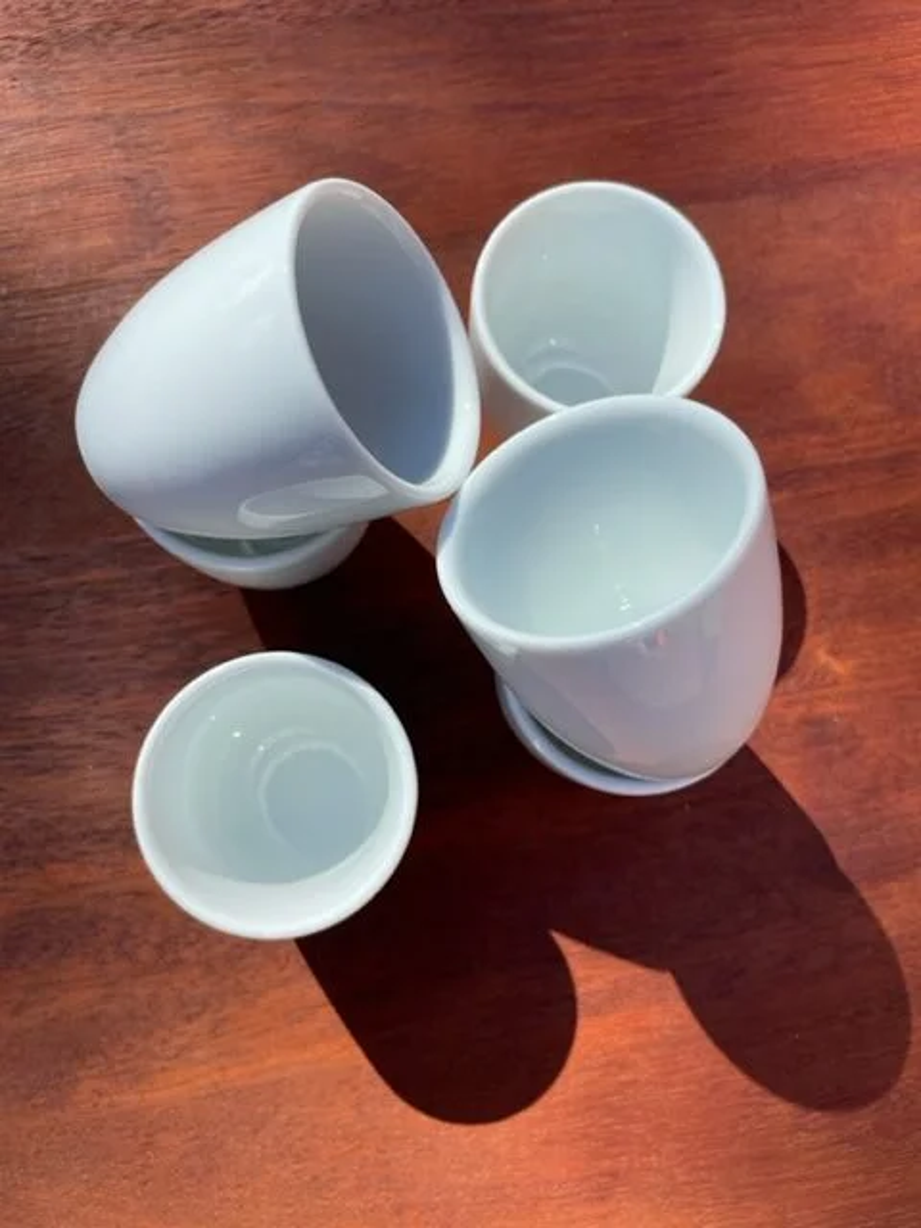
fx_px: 922
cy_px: 614
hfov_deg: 53.1
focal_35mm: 26
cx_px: 460
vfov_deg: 67.3
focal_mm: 4.2
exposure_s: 1/3125
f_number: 1.6
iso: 32
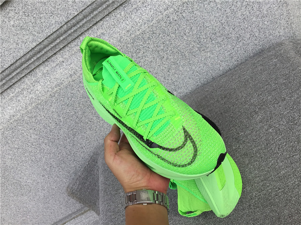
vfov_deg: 45.4
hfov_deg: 58.4
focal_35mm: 31
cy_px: 112
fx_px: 270
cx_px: 150
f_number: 2.4
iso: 25
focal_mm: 3.3
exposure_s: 1/298
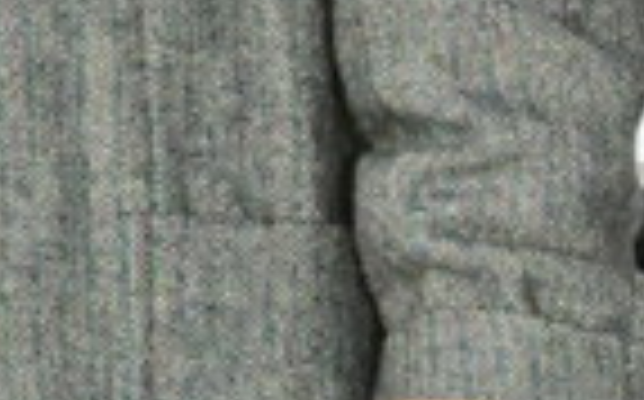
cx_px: -162
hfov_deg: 1.6
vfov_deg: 1.0
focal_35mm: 1285
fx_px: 22527
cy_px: -631
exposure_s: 1/200
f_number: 6.3
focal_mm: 120
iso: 3200
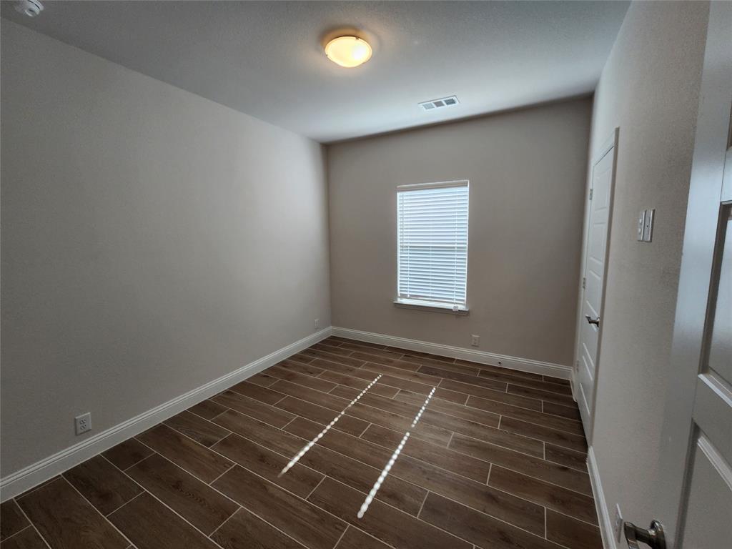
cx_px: 366
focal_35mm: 13
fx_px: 275
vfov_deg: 89.9
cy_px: 274
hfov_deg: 106.2
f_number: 2.2
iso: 125
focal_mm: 2.2
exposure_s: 1/60
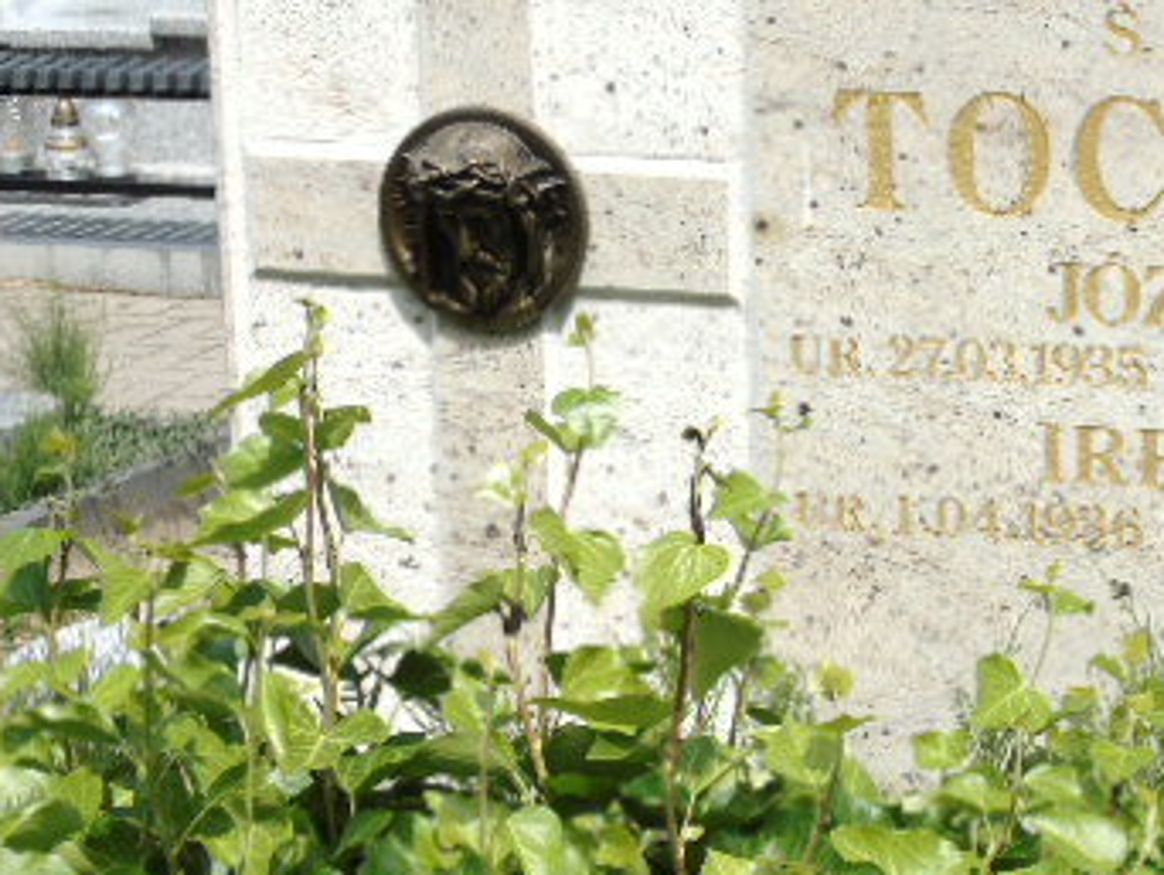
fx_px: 3903
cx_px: 868
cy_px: 572
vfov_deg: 12.8
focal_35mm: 116
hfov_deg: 16.9
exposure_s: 1/800
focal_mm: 11
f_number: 4.5
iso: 80
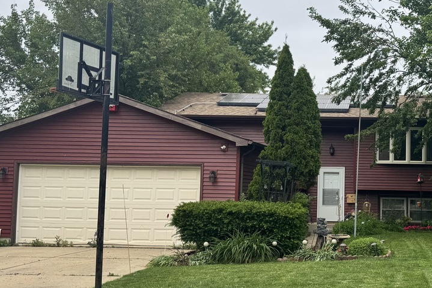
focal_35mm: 50
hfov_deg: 38.0
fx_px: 600
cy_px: 146
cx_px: 351
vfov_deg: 27.0
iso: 80
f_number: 1.78
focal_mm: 6.76
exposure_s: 1/4608
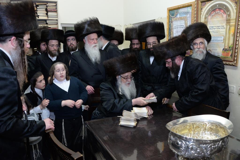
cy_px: 80
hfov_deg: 65.4
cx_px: 120
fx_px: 187
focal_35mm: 28
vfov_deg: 46.5
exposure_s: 1/60
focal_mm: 28
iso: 1600
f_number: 5
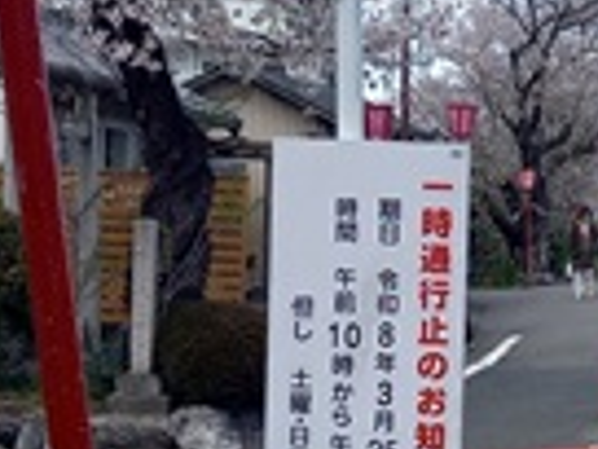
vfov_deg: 12.5
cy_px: 374
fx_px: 2038
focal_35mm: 118
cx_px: 646
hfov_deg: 16.2
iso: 50
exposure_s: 1/652
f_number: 1.8
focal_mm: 4.65
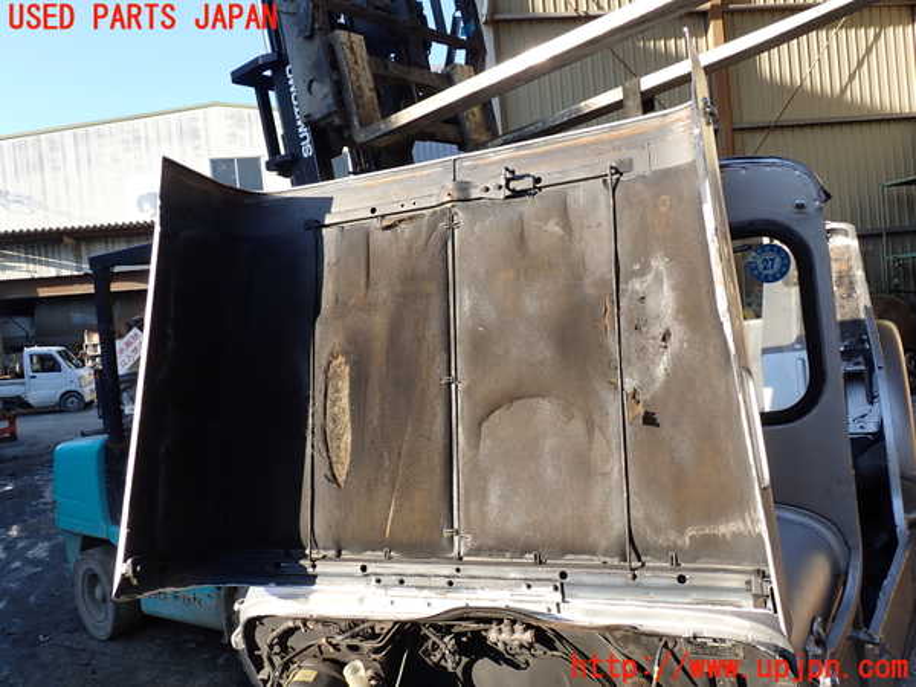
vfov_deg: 46.8
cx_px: 458
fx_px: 794
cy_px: 344
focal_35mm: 30
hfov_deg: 60.0
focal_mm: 5.4
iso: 100
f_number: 3.2
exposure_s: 1/320
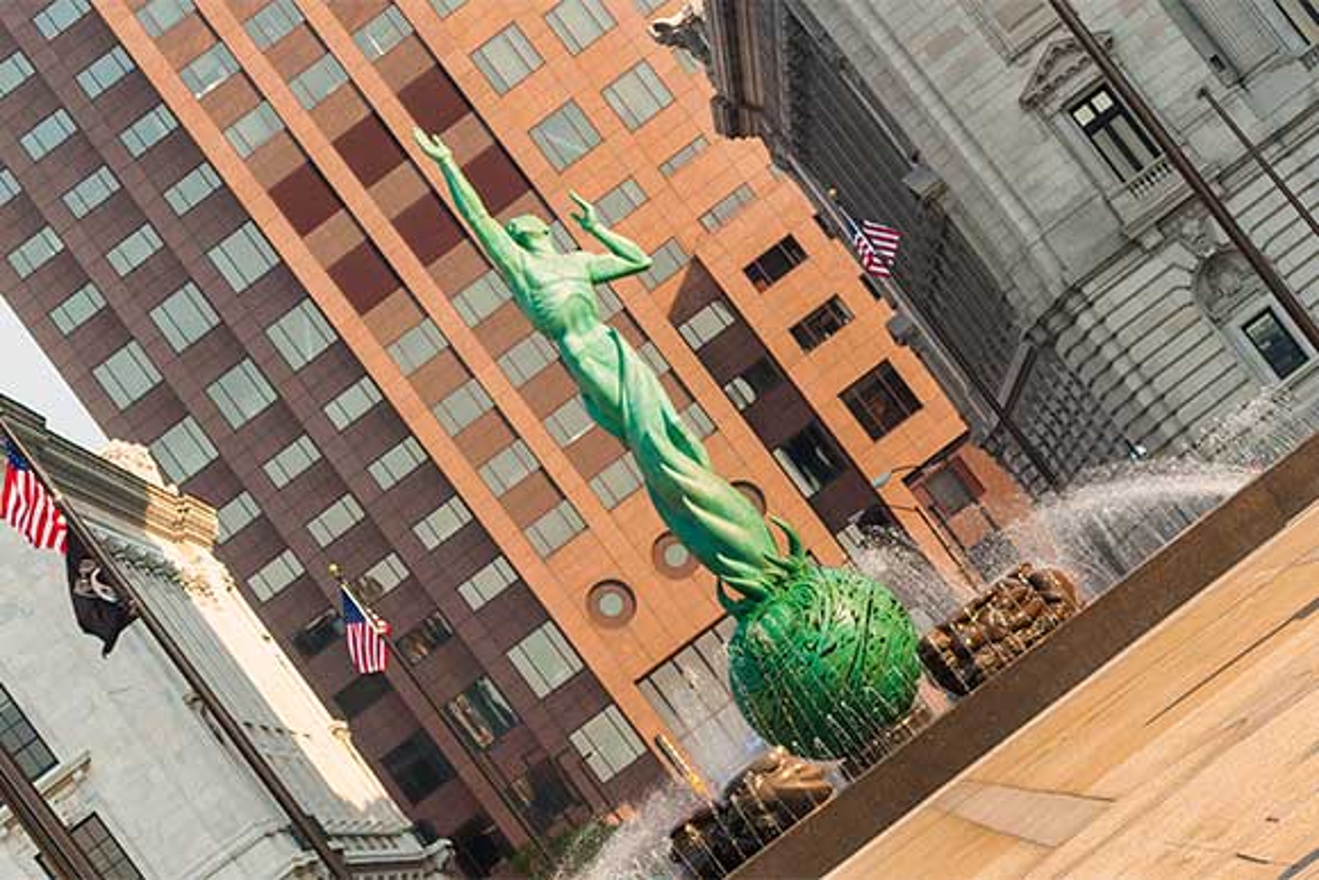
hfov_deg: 13.4
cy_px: 440
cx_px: 660
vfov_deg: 9.0
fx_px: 5607
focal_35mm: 153
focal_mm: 102
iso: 200
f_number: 1.6
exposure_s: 1/400
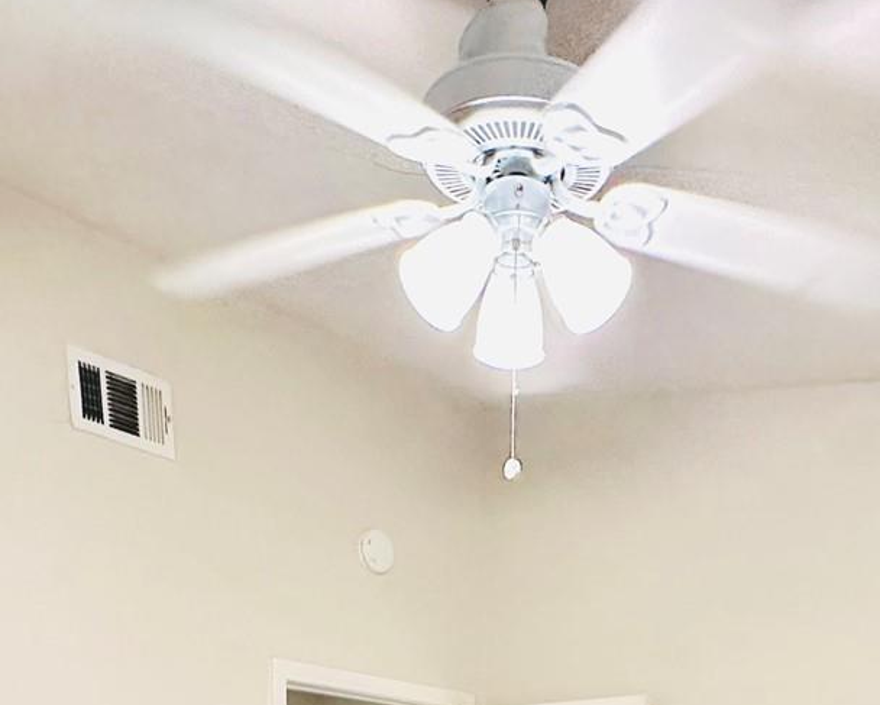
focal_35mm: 46
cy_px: 1097
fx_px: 1199
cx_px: 509
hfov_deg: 40.2
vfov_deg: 24.3
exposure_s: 1/60
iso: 320
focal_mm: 2.22
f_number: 2.2
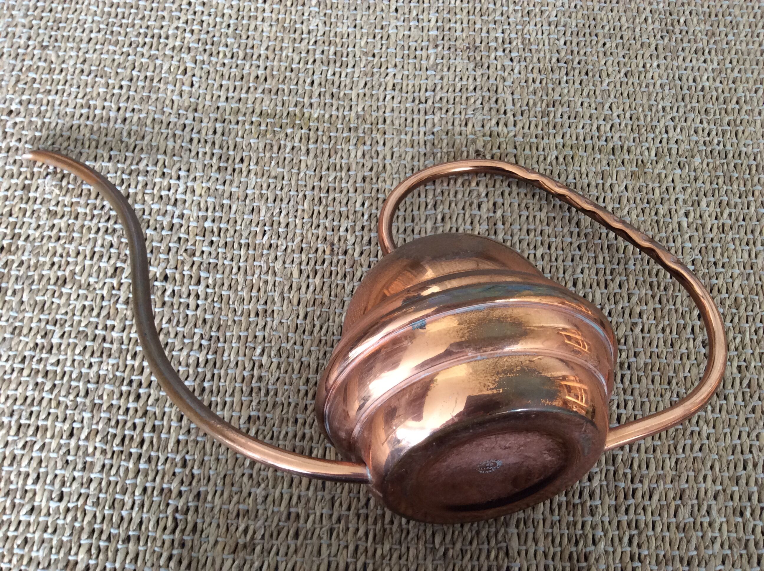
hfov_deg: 56.9
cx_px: 382
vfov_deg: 44.1
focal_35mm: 32
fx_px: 705
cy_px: 286
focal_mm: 3.3
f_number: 2.4
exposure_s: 1/25
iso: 64
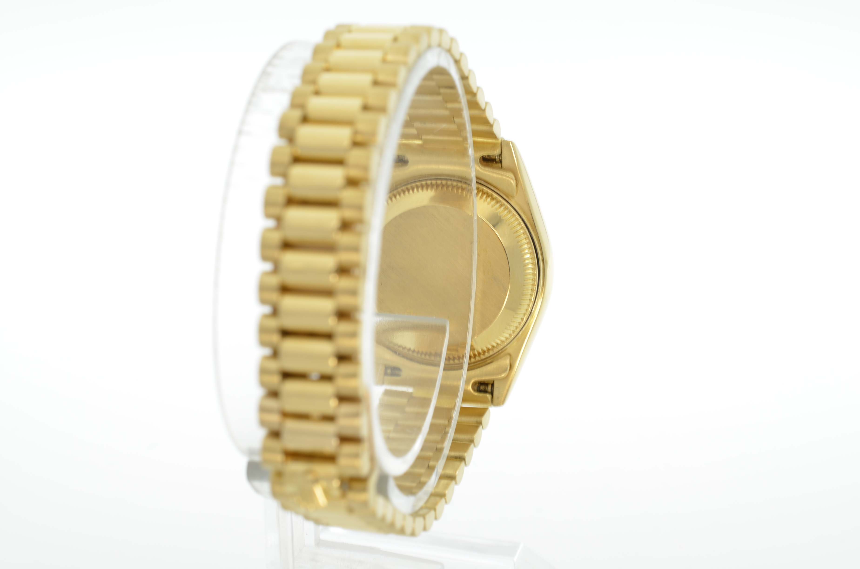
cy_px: 284
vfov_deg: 22.5
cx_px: 430
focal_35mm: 60
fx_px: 1430
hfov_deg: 33.5
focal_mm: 40
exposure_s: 1/13
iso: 160
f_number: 13
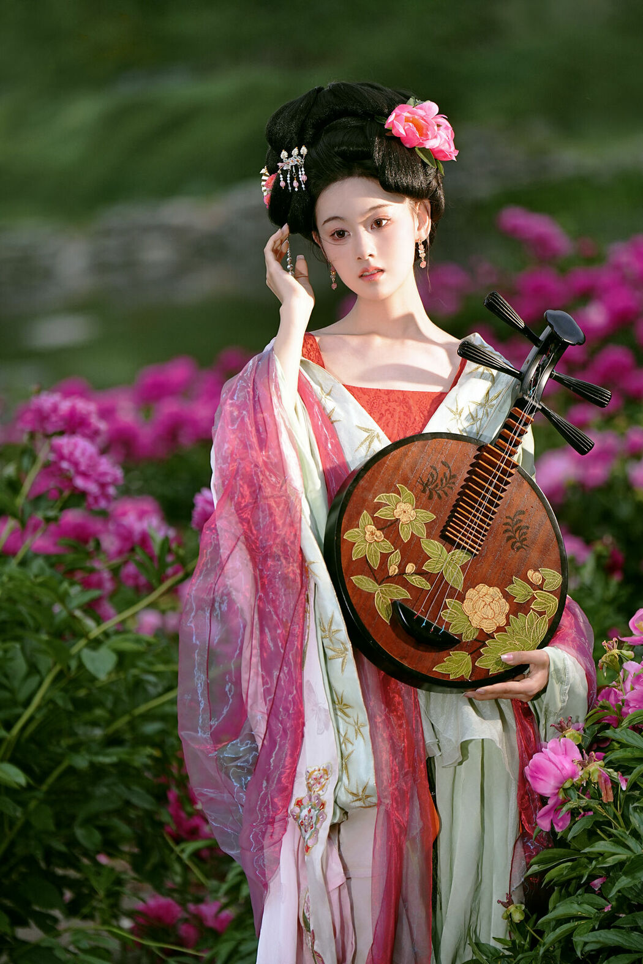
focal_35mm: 157
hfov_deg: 8.7
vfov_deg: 13.1
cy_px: 482
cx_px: 322
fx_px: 4206
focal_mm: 157
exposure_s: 1/160
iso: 320
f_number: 2.8
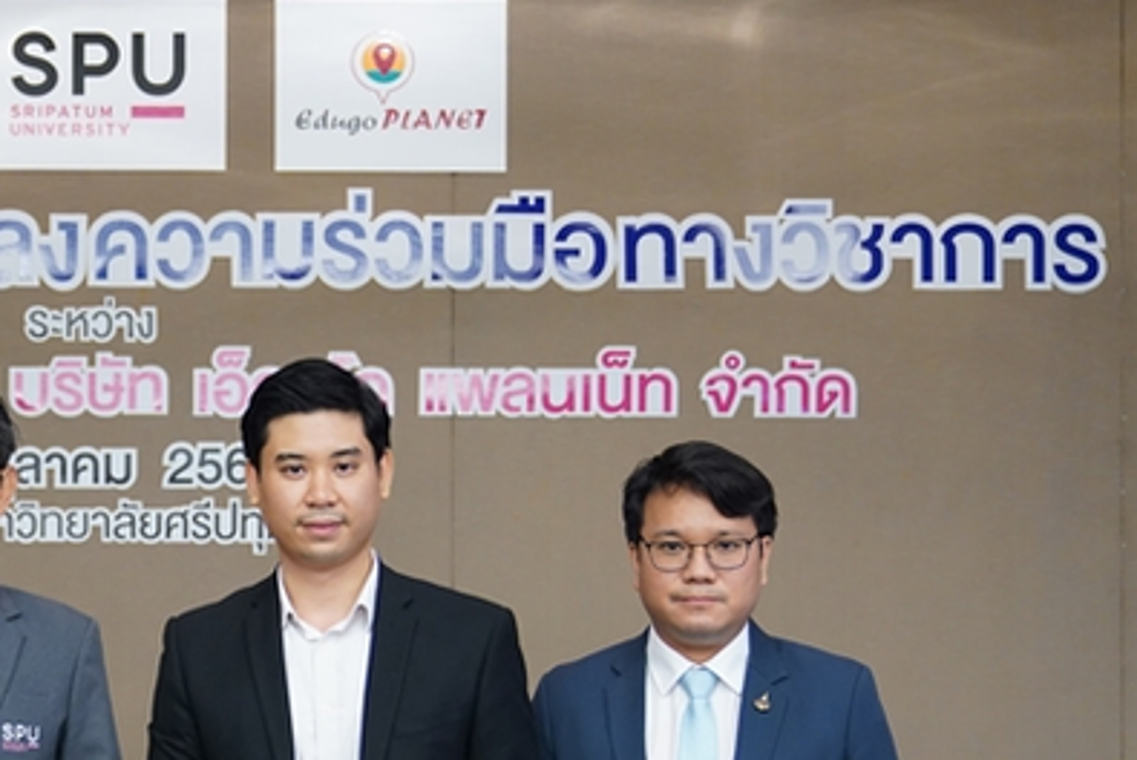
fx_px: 2244
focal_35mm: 71
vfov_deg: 19.0
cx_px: 83
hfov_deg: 27.3
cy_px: 616
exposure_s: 1/125
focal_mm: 36
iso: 2500
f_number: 2.8
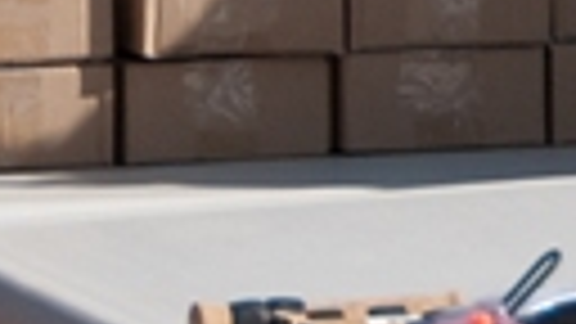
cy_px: -700
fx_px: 12450
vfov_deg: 1.5
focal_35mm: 815
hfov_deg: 2.6
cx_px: 1008
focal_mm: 65
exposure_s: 1/1250
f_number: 5
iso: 200
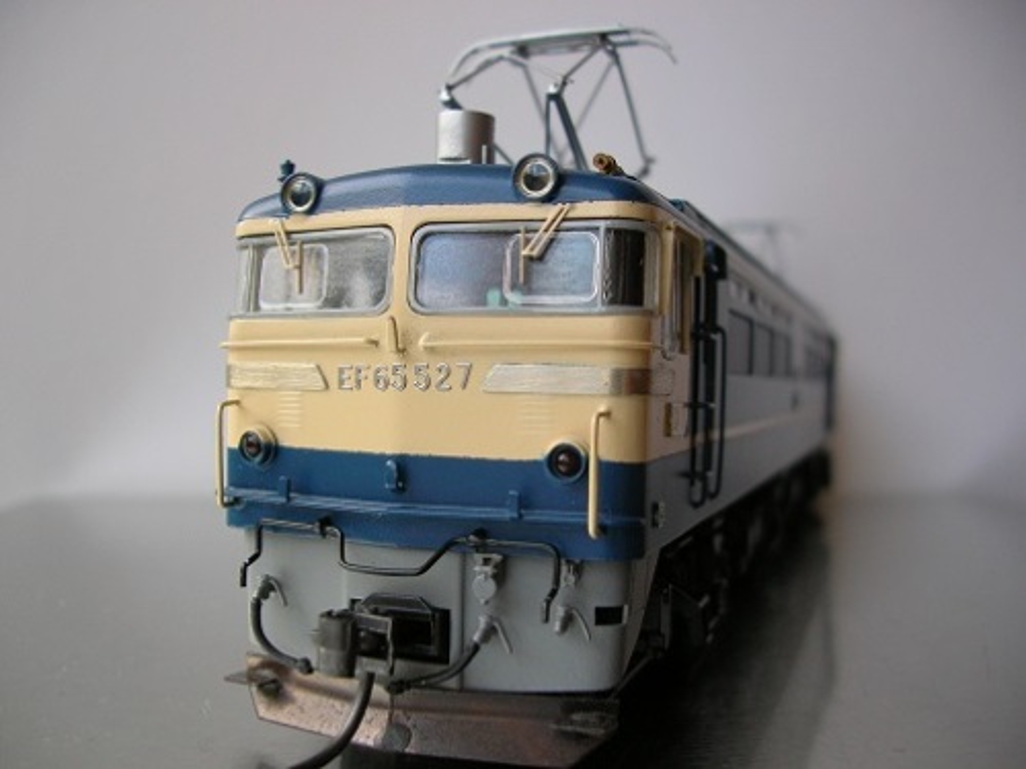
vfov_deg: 40.7
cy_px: 384
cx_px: 513
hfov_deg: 52.6
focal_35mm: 35
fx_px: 1037
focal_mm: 5.8
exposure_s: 1/57.2
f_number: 2.8
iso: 50
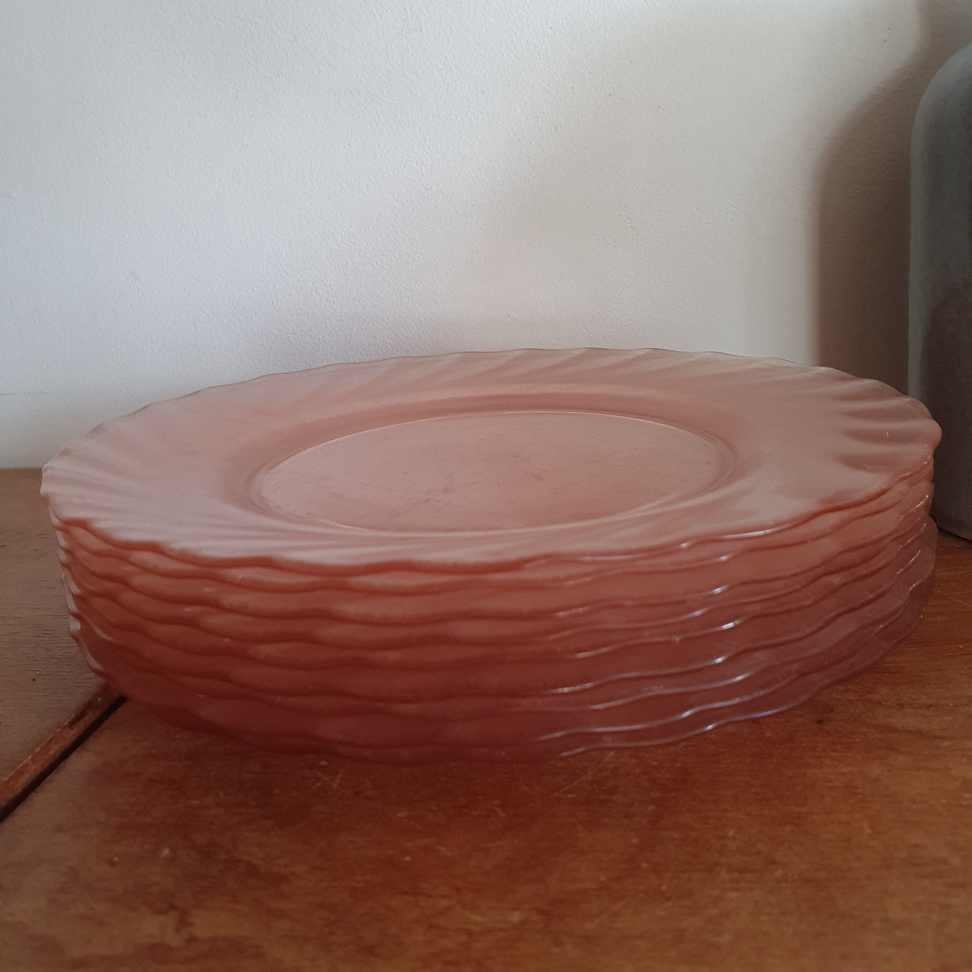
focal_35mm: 31
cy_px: 447
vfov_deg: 52.5
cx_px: 489
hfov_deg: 52.5
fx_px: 985
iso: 320
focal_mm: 4.32
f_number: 2.4
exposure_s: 1/50
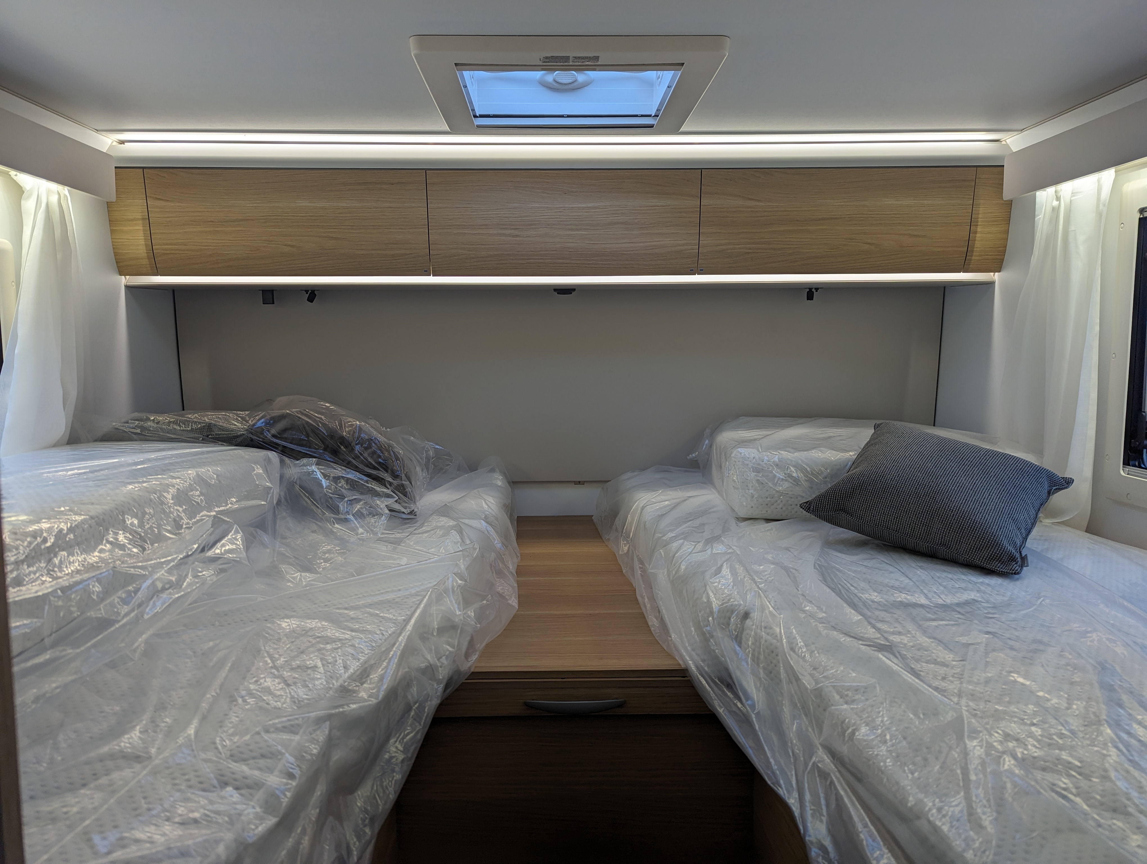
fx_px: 796
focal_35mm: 24
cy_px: 432
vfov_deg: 56.9
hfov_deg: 71.5
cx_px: 574
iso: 35
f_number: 1.85
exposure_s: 1/65.6
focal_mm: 6.81
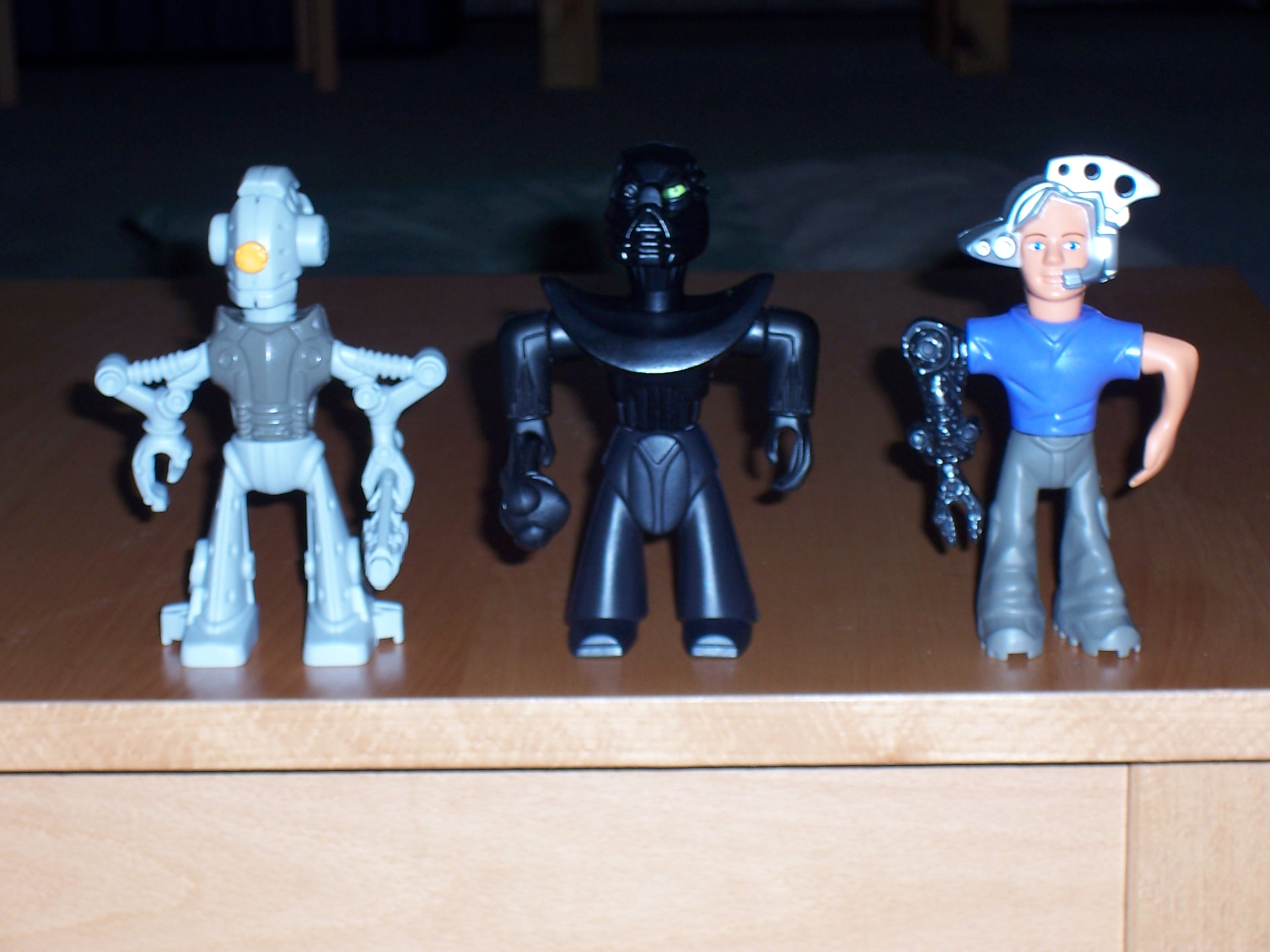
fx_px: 3742
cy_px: 476
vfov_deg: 14.5
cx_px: 635
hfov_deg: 19.3
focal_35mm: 102
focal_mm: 16.8
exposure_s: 1/90
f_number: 4.6
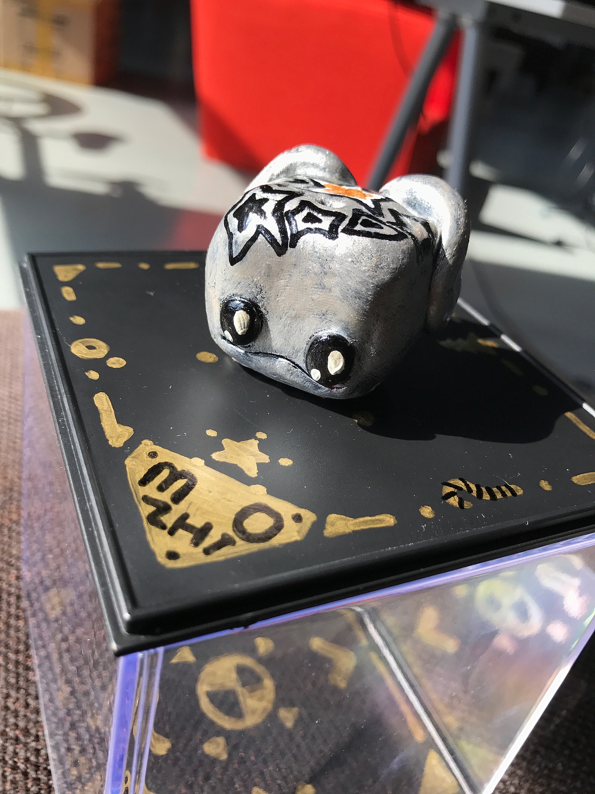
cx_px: 298
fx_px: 642
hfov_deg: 49.7
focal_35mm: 28
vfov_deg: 63.4
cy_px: 397
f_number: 1.8
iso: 20
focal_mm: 3.99
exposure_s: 1/570
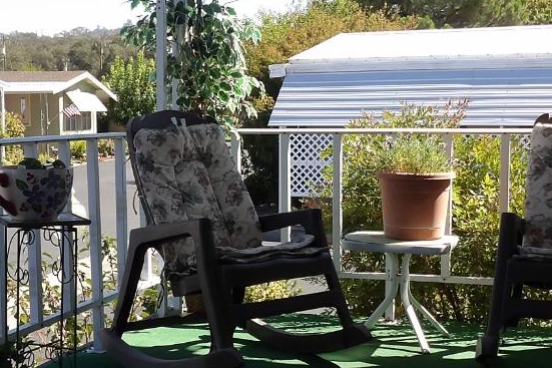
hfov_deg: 29.5
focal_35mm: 68
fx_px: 1042
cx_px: 201
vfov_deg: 20.0
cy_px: 231
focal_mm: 4.3
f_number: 3.2
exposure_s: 1/492
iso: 100
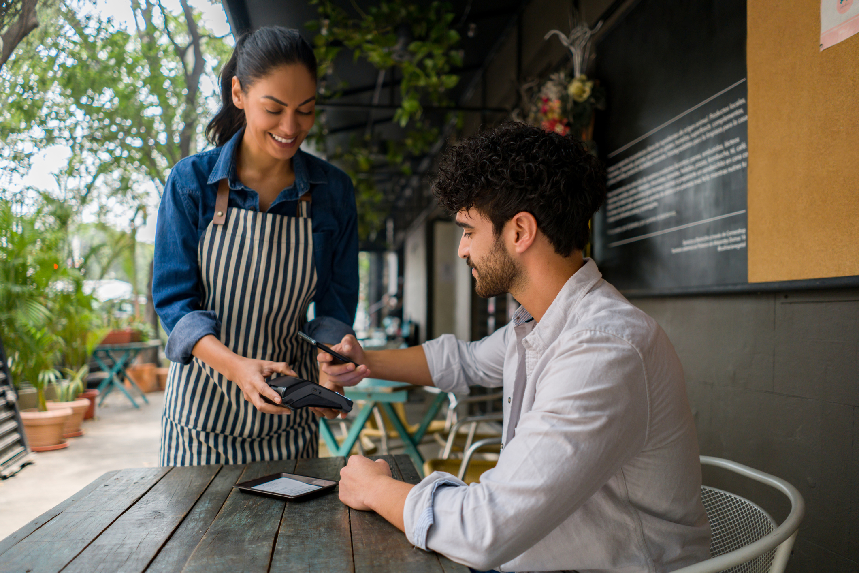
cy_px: 286
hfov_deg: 65.5
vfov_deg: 46.4
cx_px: 430
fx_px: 668
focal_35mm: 28
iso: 500
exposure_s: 1/640
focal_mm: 28
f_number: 2
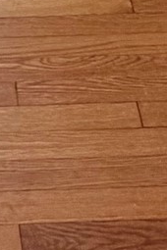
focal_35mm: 117
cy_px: -466
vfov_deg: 11.6
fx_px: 814
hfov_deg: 11.5
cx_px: -22
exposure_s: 1/120
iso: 160
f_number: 2.2
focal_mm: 2.22
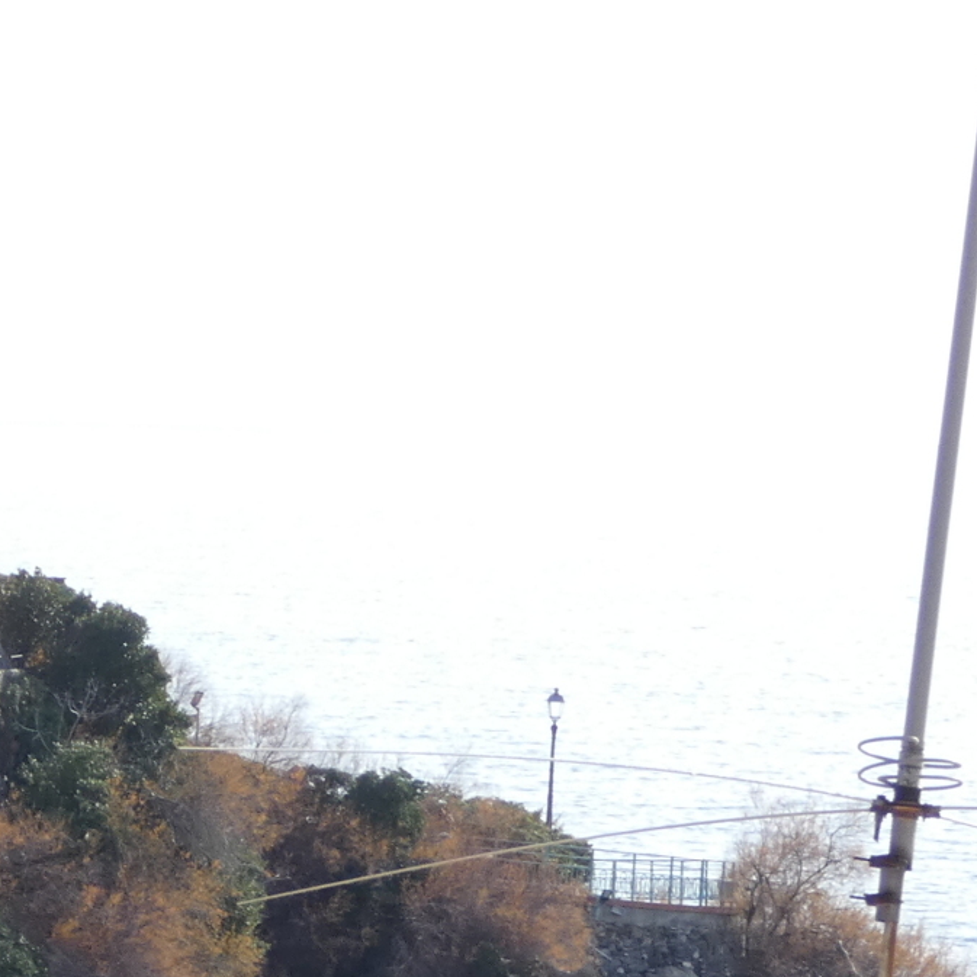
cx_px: -257
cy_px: 1192
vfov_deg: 4.7
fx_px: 11815
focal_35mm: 370
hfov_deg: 4.7
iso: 80
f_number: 5
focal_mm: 19.7
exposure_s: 1/320
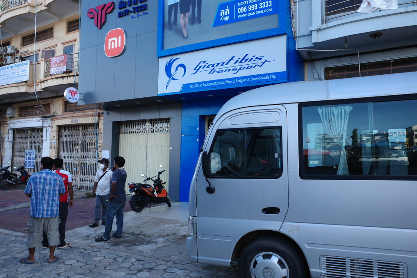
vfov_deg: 46.4
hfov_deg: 65.5
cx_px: 208
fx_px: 324
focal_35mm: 28
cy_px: 139
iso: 1250
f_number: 2.8
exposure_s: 1/2500
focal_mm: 18.3
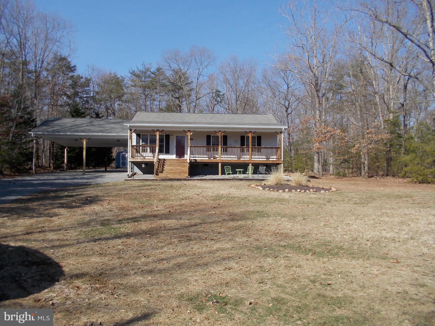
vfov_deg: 48.2
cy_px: 163
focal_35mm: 29
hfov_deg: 61.7
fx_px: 364
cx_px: 218
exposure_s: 1/800
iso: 80
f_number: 3.3
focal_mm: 4.1
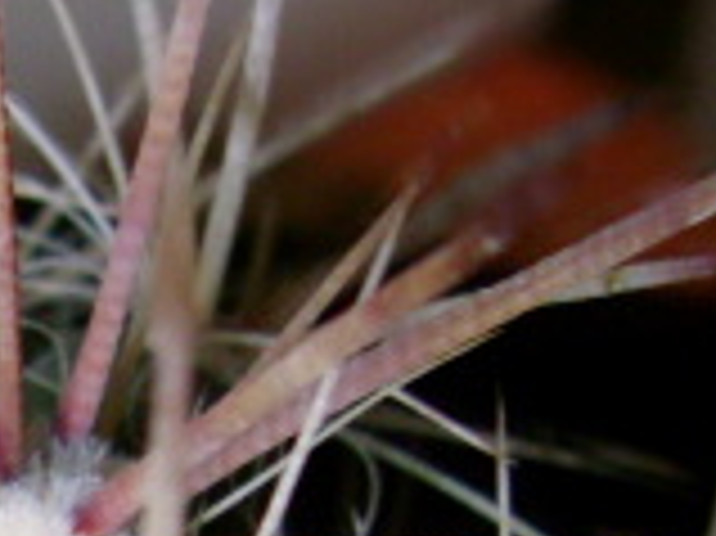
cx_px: -401
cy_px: 1031
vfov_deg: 9.2
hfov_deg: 12.2
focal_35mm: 153
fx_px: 3162
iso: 300
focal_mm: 6.3
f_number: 2.8
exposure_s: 1/15
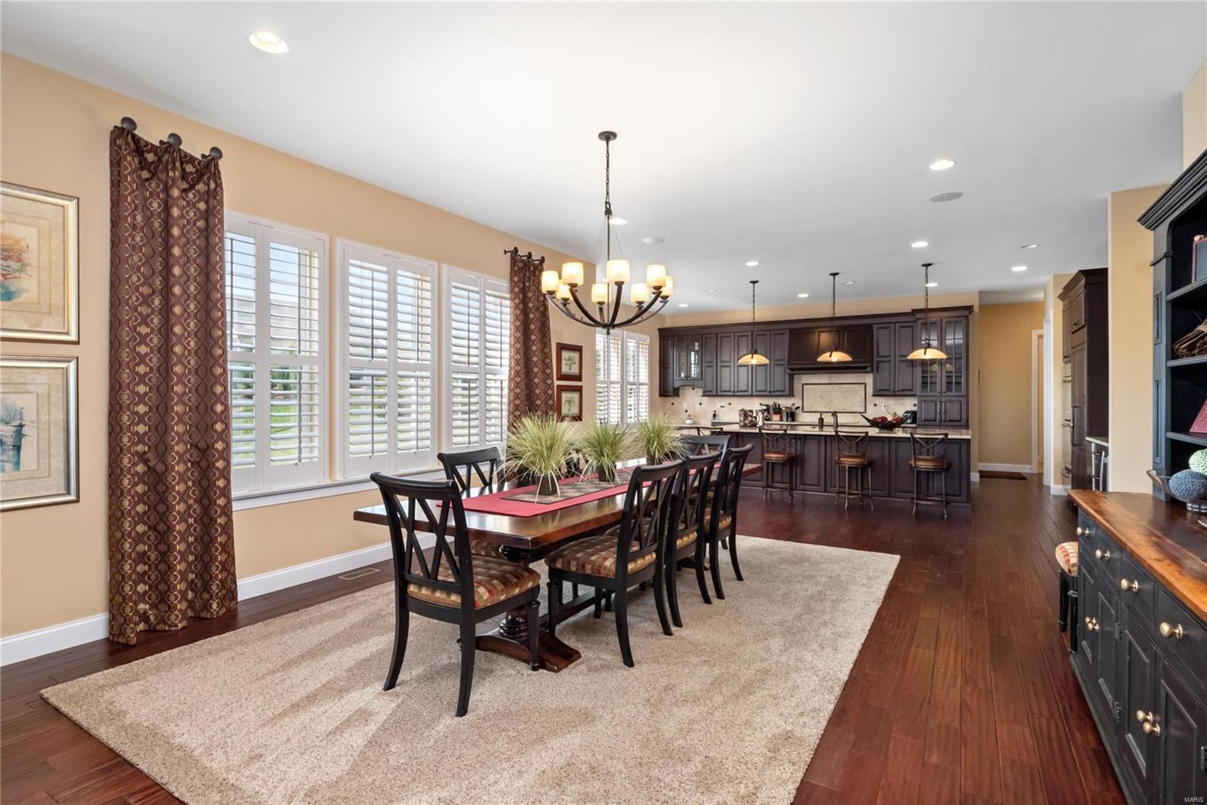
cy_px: 402
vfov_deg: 67.4
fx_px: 604
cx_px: 604
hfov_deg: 90.0
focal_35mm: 18
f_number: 9
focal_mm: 9
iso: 640
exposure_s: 1/80
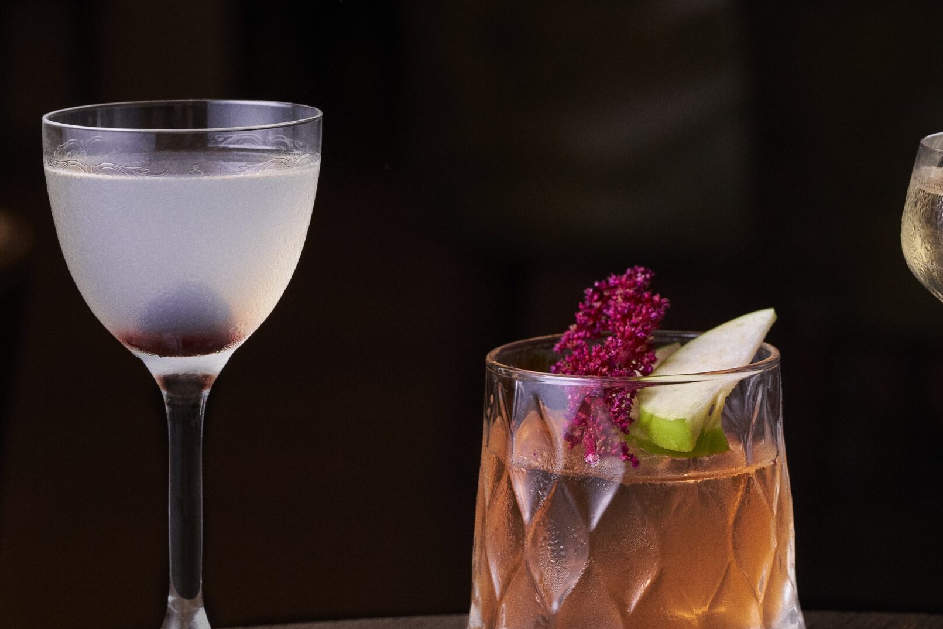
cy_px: 394
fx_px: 3746
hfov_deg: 14.3
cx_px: 646
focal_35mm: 143
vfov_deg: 9.6
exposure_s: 1/100
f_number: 7.1
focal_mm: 90
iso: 1600
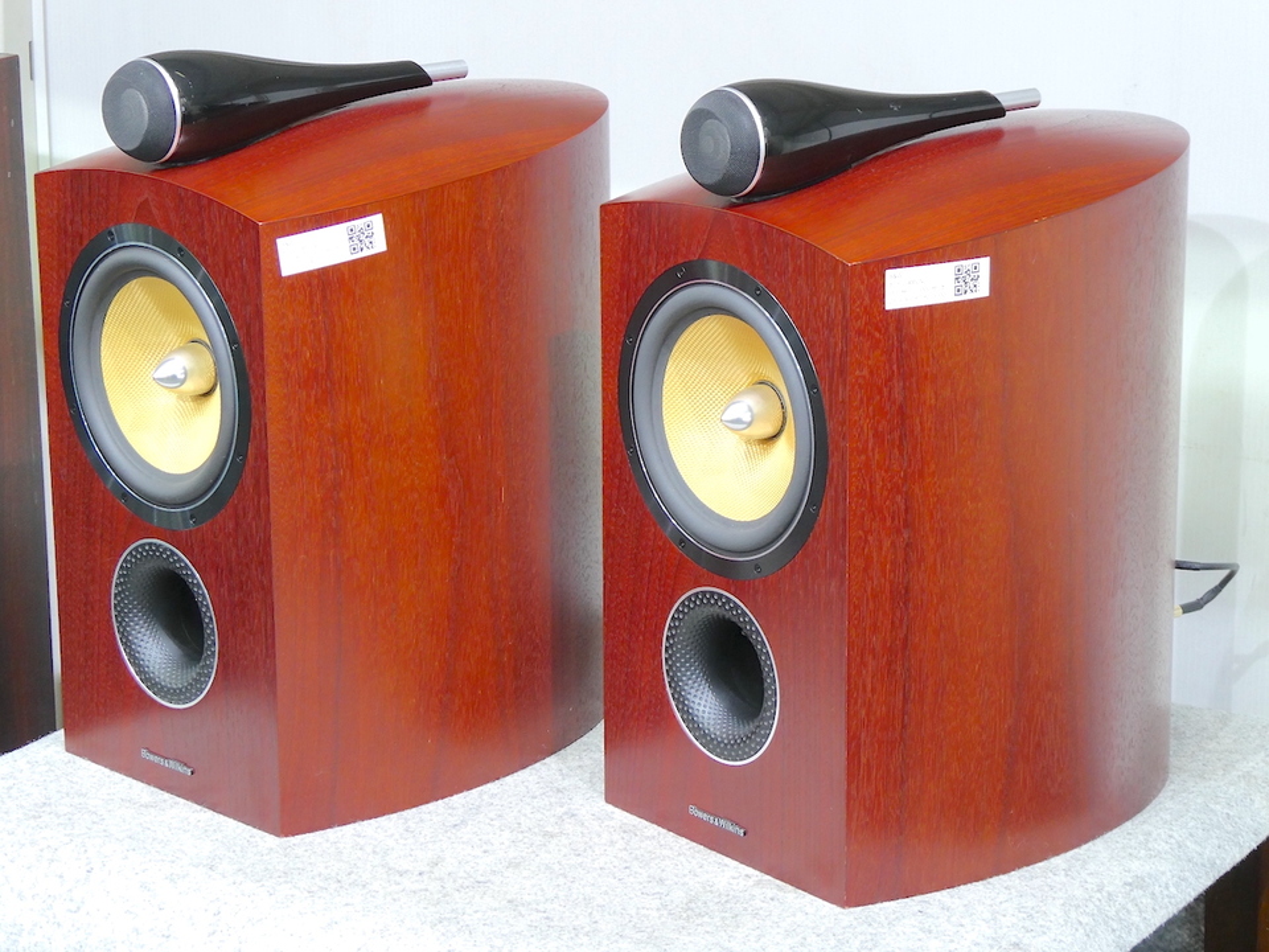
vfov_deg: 16.4
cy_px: 476
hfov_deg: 21.8
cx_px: 634
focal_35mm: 90
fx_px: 3299
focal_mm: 16.1
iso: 200
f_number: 4.9
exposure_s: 1/3.2
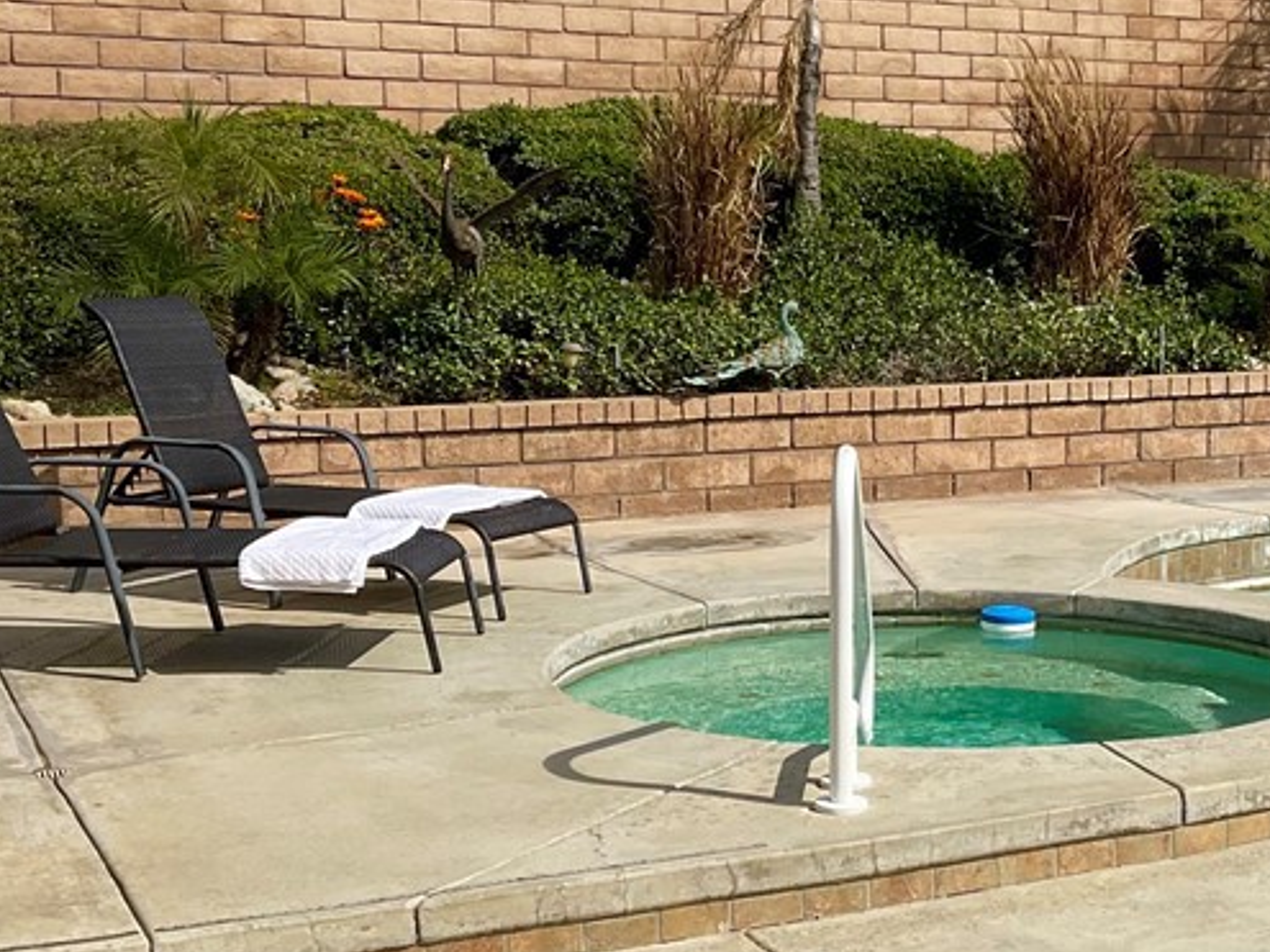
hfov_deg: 31.5
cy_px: 466
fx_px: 2201
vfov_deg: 24.4
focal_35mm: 60
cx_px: 983
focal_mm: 3
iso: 20
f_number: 1.8
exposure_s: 1/3125
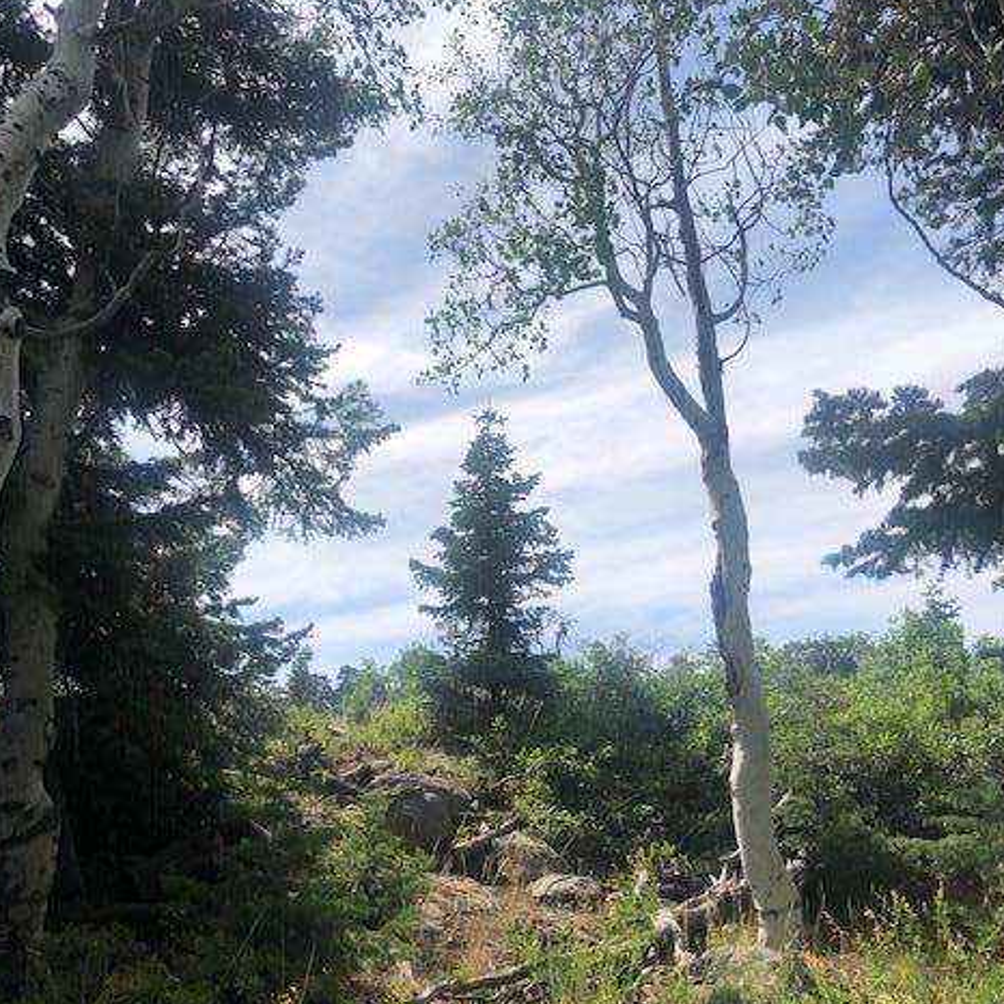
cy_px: 560
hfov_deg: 48.4
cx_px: 493
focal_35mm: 34
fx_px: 1116
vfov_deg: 48.4
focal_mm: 3.99
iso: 20
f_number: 1.8
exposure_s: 1/3205
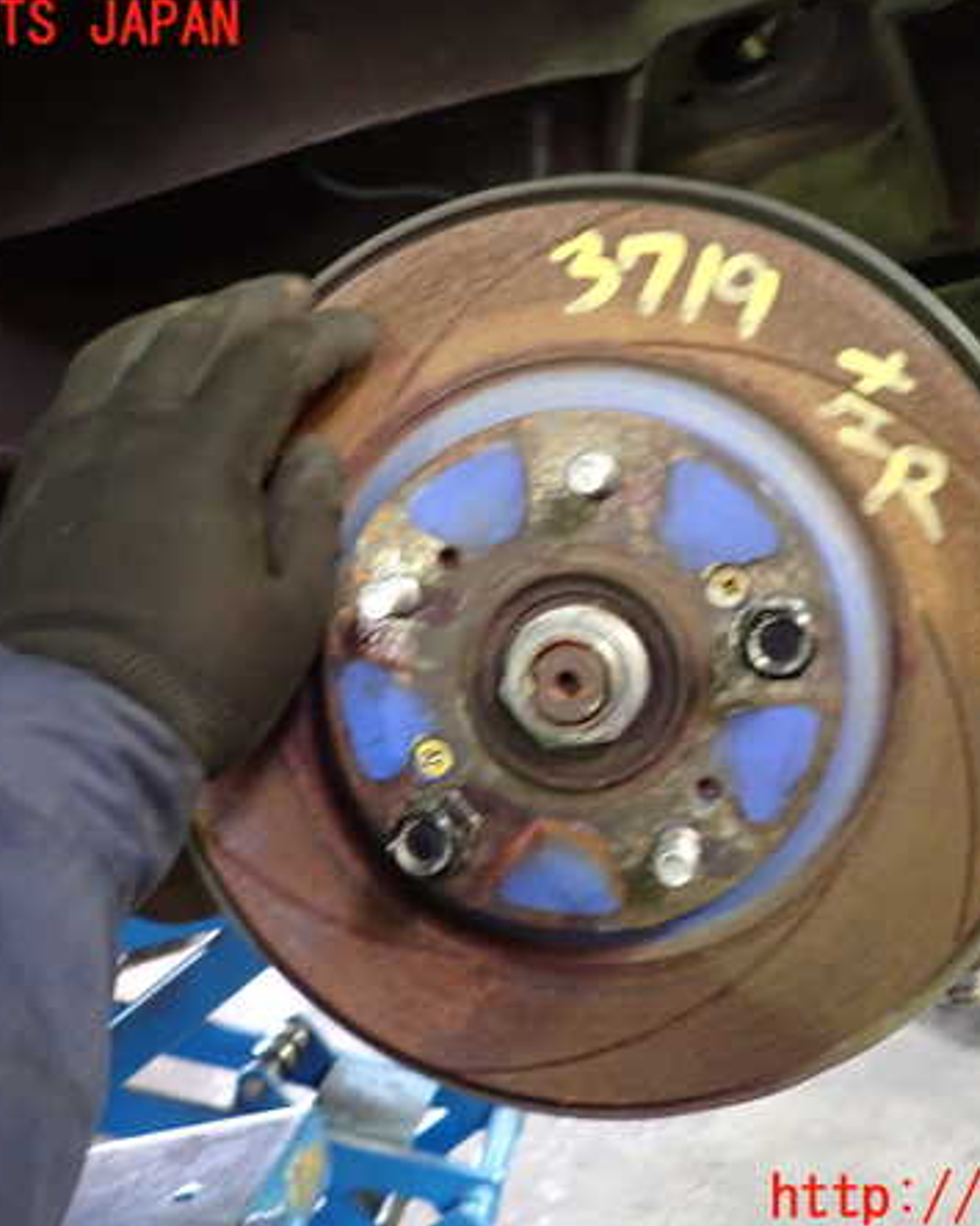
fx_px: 1197
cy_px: 613
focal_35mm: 33
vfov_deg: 54.2
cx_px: 566
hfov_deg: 44.4
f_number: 2
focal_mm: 4.5
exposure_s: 1/30
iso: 800
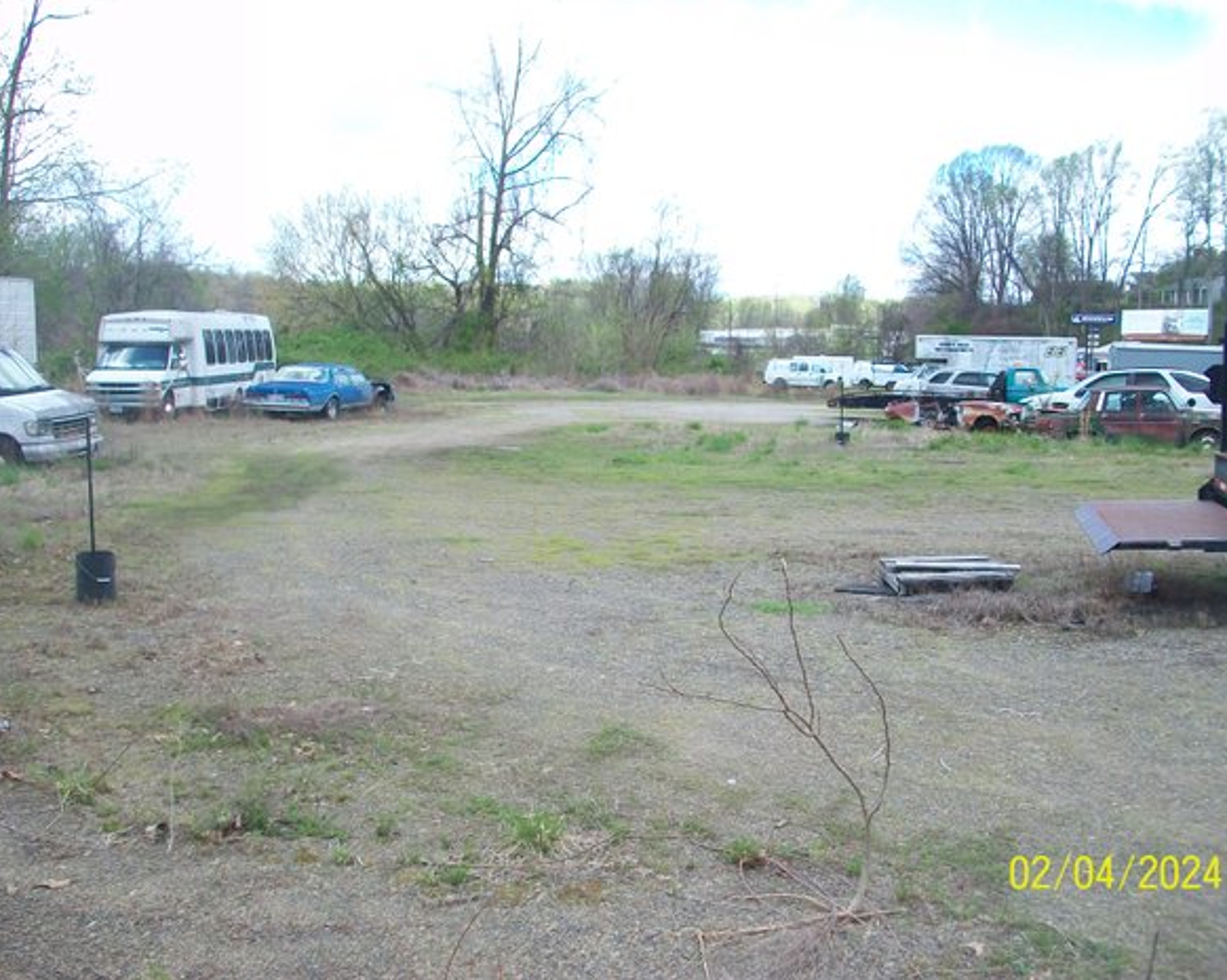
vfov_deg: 41.1
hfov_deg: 50.3
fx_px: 1307
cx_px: 625
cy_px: 486
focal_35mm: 36
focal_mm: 5.7
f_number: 2.8
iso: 80
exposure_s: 1/320
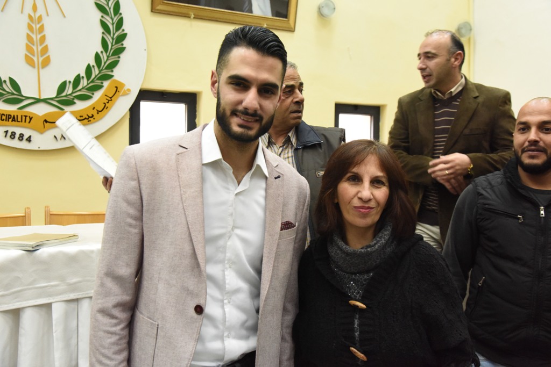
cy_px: 184
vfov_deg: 35.1
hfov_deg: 50.7
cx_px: 276
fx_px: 582
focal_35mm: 38
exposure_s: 1/160
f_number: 6.3
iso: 6400
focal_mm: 38
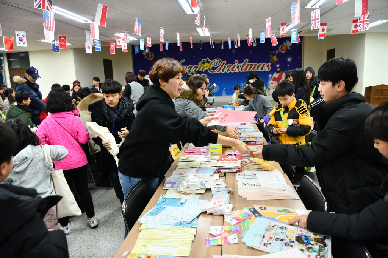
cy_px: 129
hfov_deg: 73.7
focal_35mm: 24
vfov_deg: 53.1
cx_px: 194
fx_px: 259
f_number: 4
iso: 1000
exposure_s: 1/100
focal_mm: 24
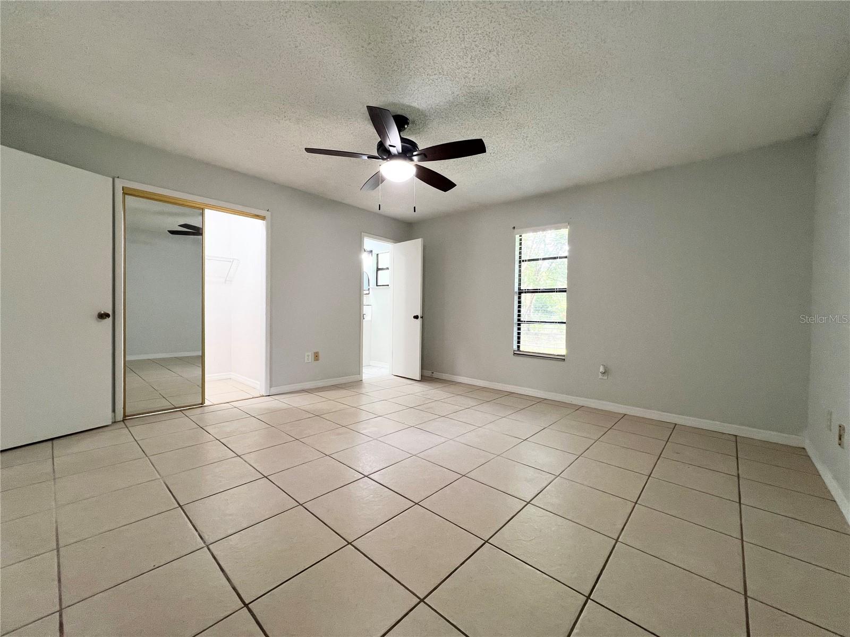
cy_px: 318
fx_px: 319
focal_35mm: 13
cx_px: 425
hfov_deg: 106.2
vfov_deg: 89.9
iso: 160
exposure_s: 1/60
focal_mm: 1.57
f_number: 1.8
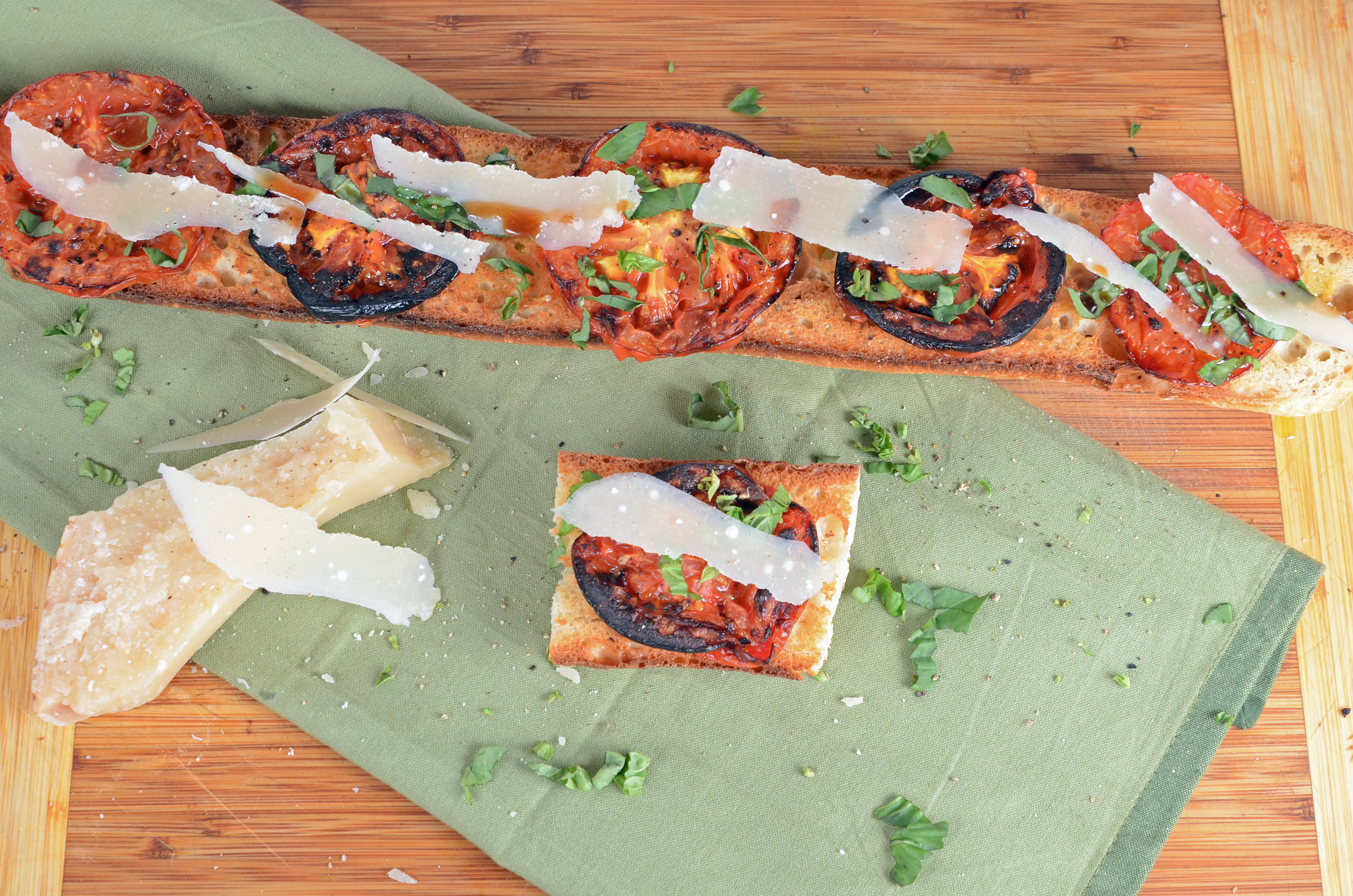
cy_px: 448
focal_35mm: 42
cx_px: 676
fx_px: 1575
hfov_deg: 46.5
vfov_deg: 31.8
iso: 320
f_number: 6.3
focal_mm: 28
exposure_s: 1/100
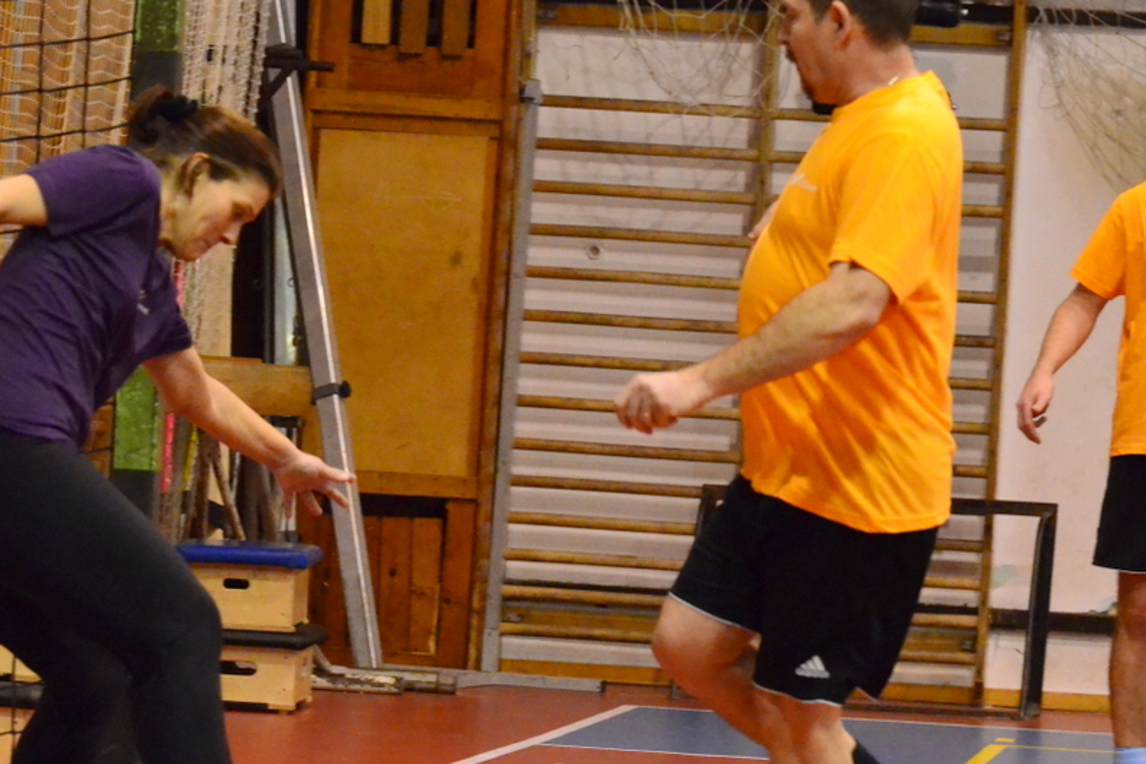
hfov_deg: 10.7
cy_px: 504
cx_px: 327
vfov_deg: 7.1
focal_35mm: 193
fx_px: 6136
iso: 6400
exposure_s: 1/500
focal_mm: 85
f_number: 5
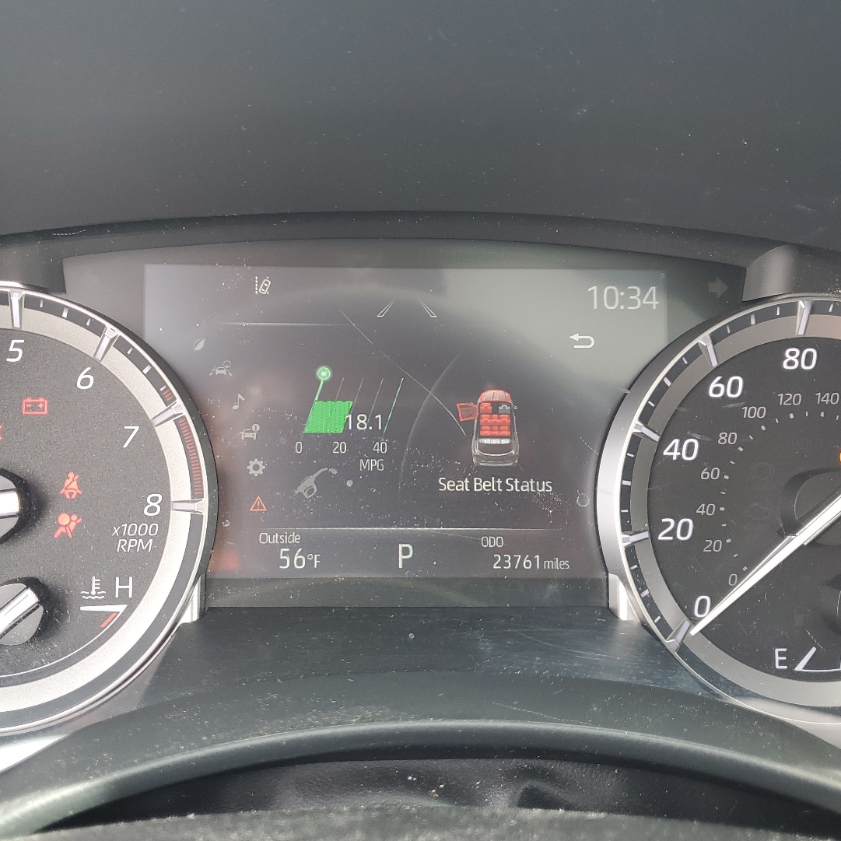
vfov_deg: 48.4
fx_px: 935
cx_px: 377
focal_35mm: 34
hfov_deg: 48.4
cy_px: 407
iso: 54
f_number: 1.5
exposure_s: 1/60.2
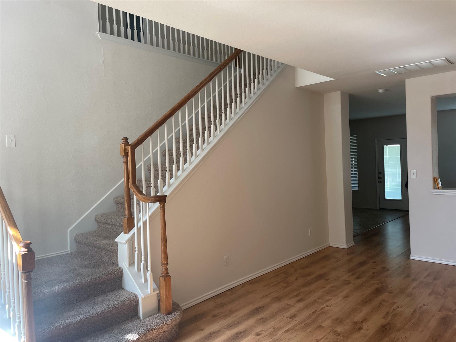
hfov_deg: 67.3
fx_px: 343
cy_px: 171
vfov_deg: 53.1
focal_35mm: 26
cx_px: 228
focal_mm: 4.2
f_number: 1.6
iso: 125
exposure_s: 1/120
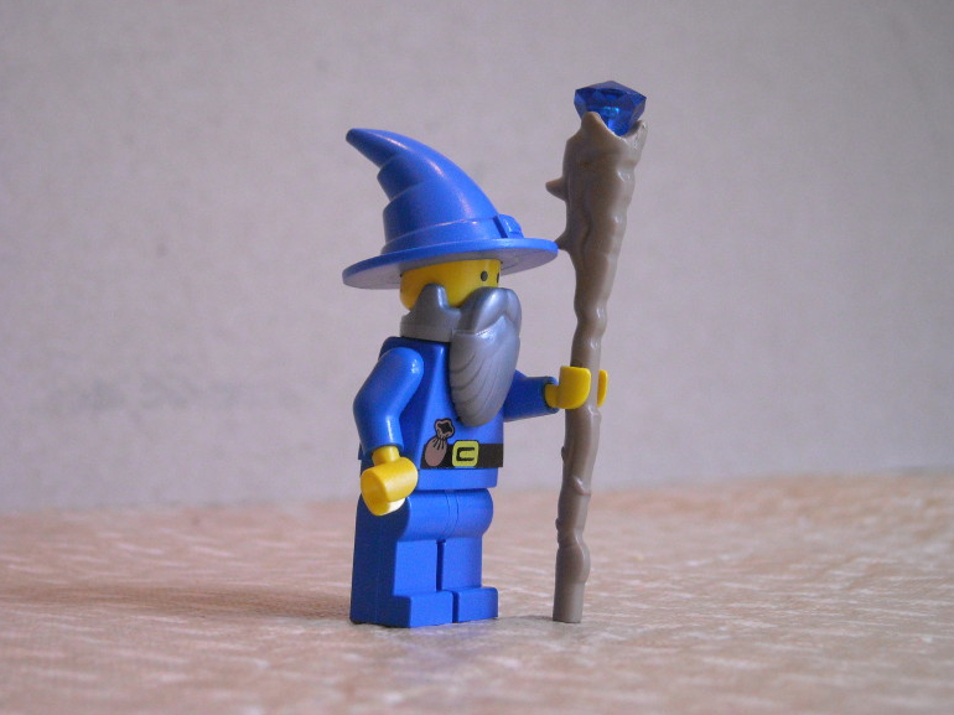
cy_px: 354
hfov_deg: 24.7
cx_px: 475
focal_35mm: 79
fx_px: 2177
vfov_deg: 18.7
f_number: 3.9
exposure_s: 1/52
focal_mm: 12.3
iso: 400
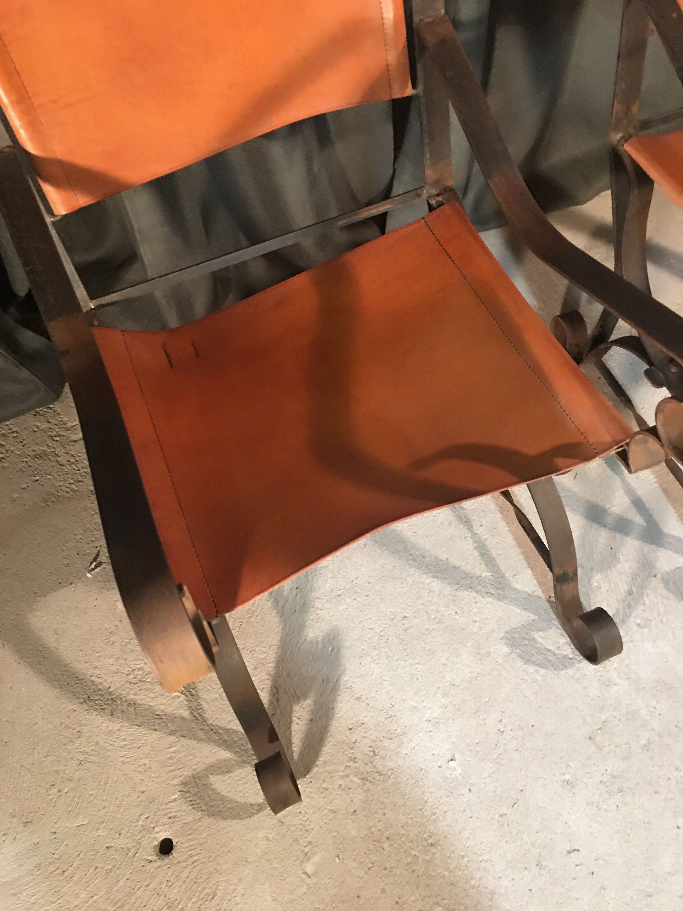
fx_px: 763
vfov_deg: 61.7
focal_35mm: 29
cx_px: 342
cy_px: 456
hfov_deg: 48.2
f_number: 2.2
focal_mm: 4.15
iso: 125
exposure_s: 1/8
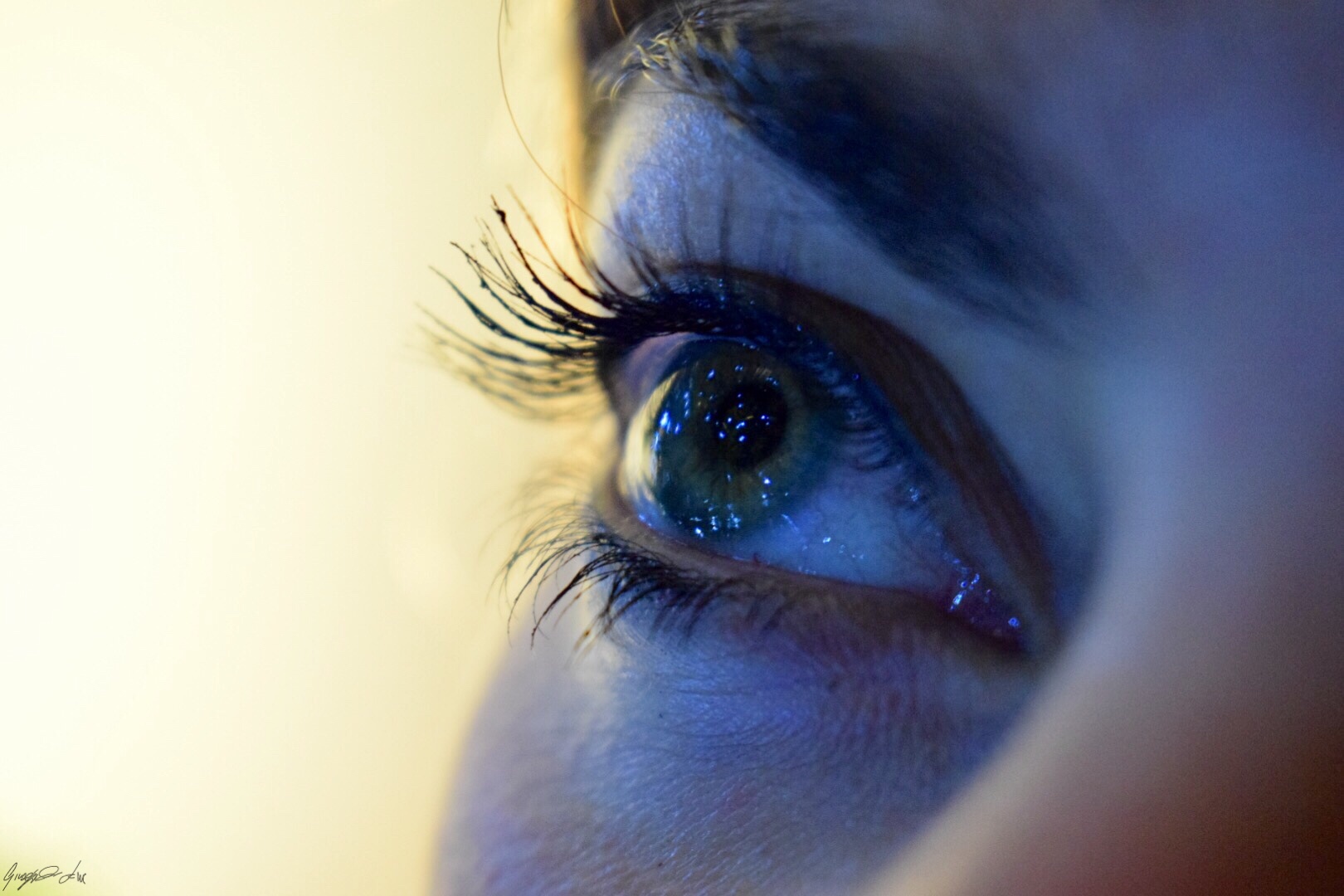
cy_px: 448
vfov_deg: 19.7
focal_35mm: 69
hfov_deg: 29.2
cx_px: 672
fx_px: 2576
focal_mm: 46
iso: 6400
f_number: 5.3
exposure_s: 1/40
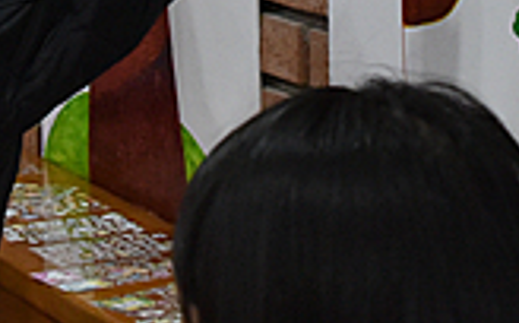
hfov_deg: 10.5
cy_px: -328
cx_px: 335
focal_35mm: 199
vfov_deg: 6.4
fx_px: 2811
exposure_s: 1/125
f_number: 5.6
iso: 2800
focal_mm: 40
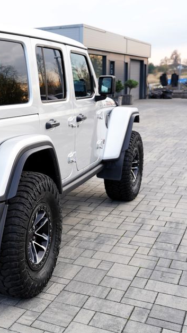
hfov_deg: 20.9
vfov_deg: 39.1
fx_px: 467
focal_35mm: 53
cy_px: 152
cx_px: -48
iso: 100
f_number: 4
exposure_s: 1/80
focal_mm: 31
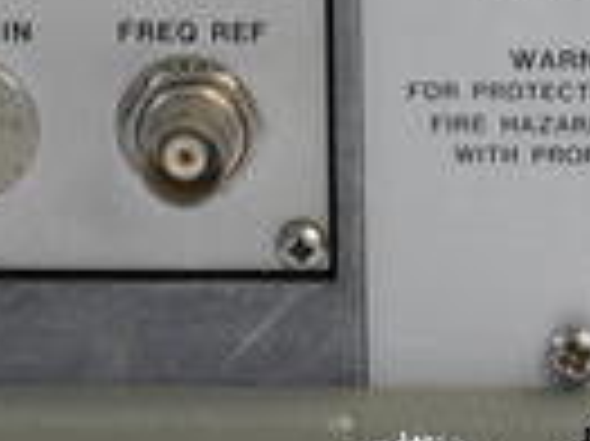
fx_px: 14525
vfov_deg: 1.7
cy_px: -9
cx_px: 509
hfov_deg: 2.3
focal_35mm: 853
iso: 400
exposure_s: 1/4
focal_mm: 140
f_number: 13
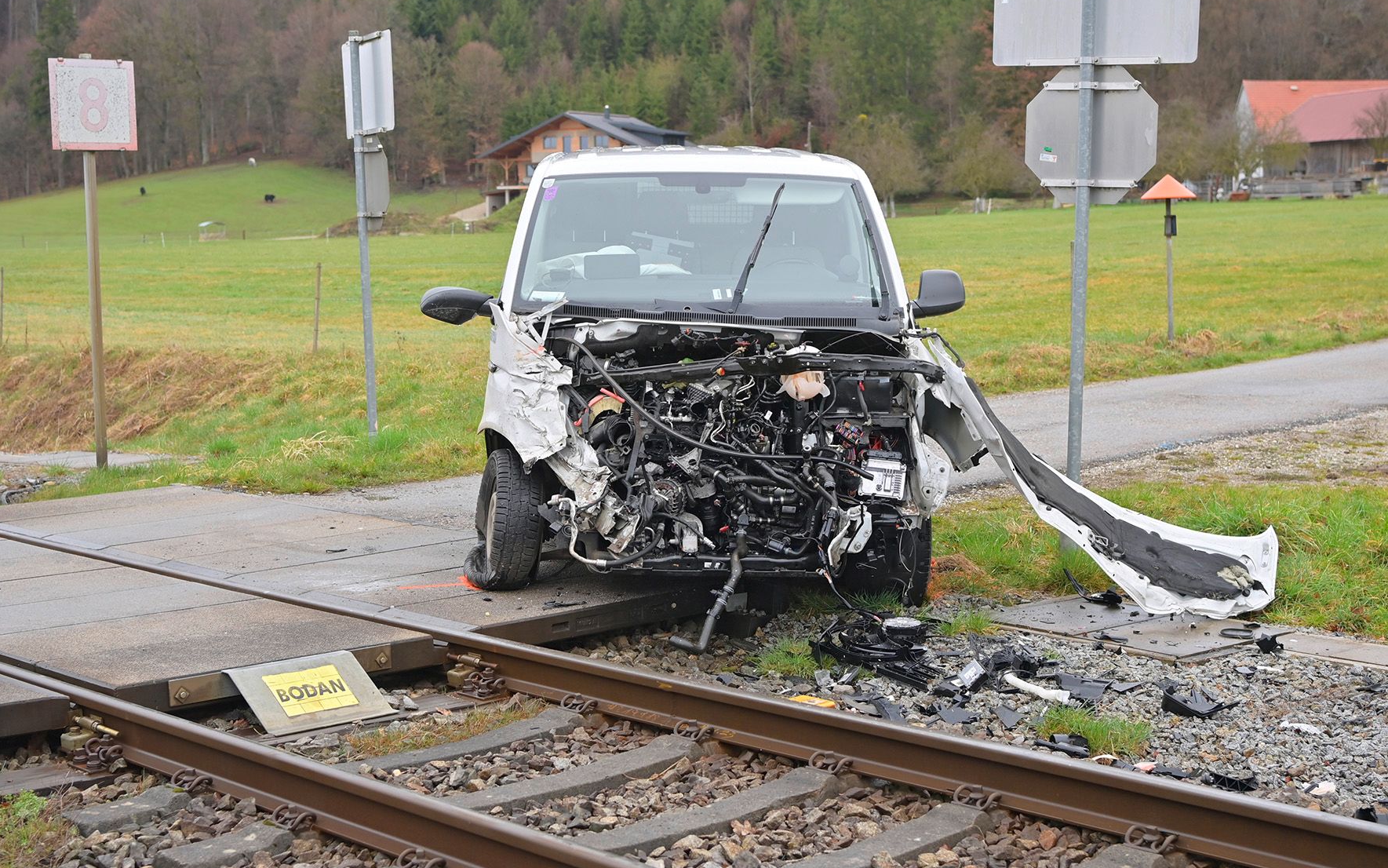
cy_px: 452
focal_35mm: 49
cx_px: 694
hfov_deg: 41.0
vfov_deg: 26.3
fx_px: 1854
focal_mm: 48
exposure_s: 1/320
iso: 200
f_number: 4
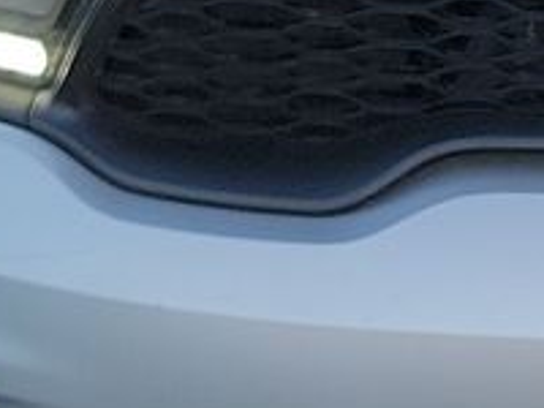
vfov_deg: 7.7
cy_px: -98
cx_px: 835
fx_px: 3017
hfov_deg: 10.0
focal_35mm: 192
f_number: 1.8
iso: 62
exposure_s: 1/119
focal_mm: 6.7
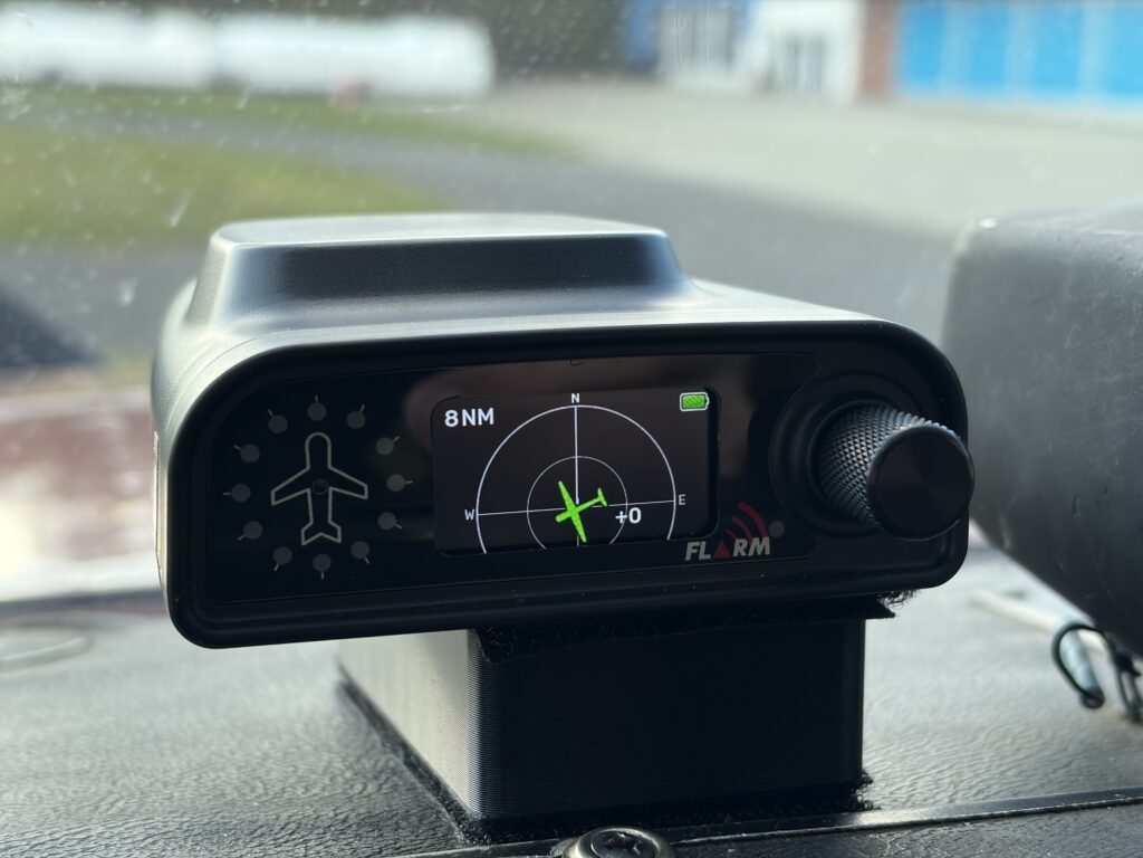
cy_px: 429
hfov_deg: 36.8
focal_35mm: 52
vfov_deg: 28.0
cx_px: 572
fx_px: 1717
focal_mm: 5.96
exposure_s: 1/232
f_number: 1.6
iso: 32
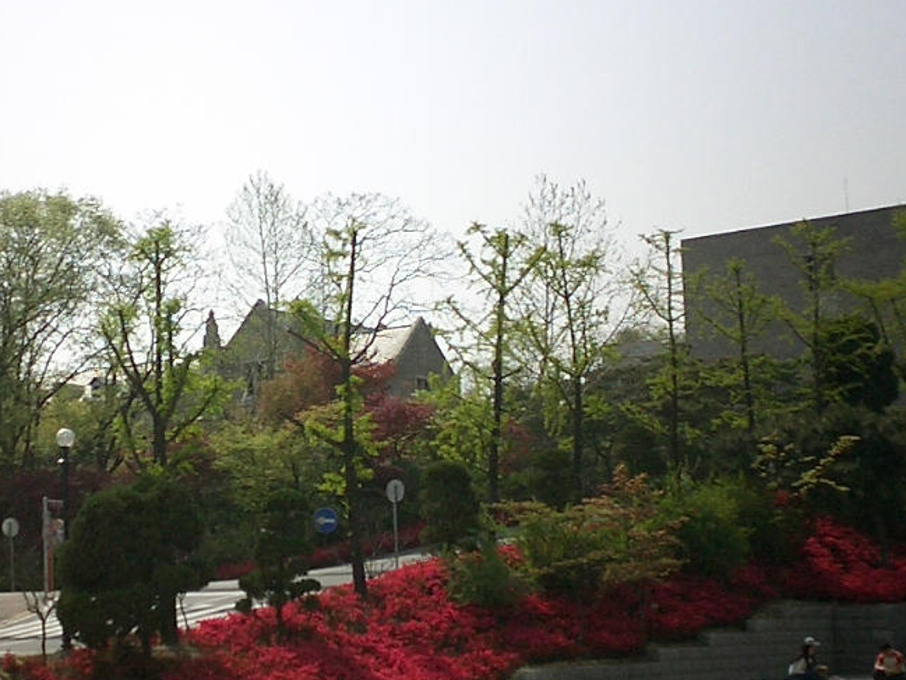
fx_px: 1911
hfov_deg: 26.5
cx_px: 271
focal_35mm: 73
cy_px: 431
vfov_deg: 20.1
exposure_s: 1/1600
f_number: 3.5
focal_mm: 5.6
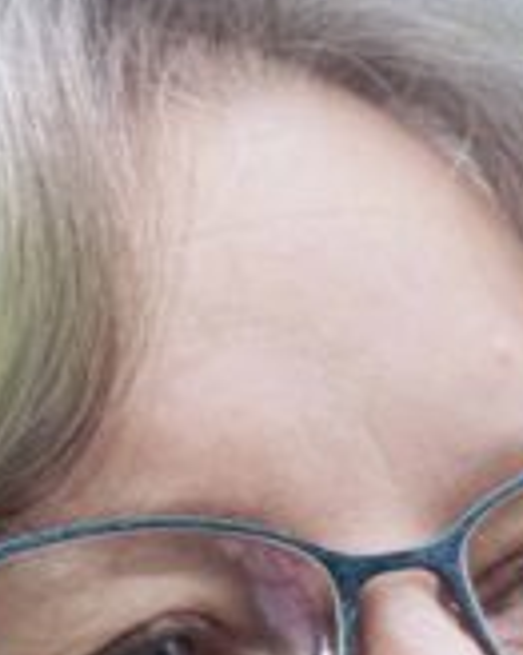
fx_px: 8211
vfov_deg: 4.5
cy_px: 931
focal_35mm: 424
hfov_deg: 3.6
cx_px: 1078
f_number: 3.6
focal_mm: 47
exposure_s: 1/250
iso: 200
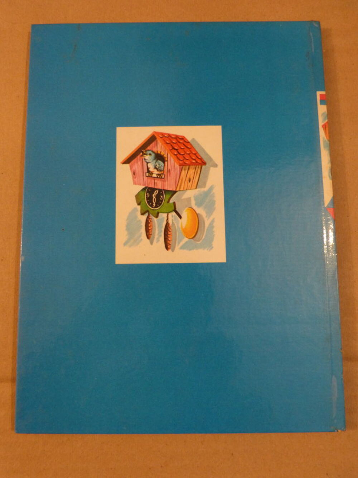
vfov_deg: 69.4
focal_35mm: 25
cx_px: 179
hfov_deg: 54.9
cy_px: 239
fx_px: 345
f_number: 2.8
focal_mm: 4.5
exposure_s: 1/6
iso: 400
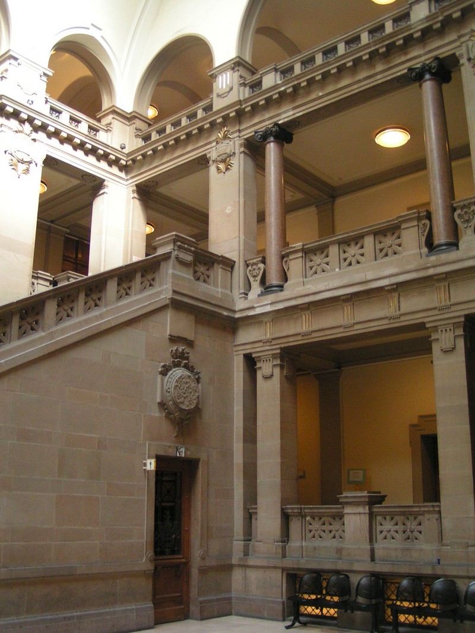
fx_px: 695
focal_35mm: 38
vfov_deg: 49.0
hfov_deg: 37.7
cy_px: 316
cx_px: 238
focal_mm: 5.8
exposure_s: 1/20
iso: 200
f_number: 2.8
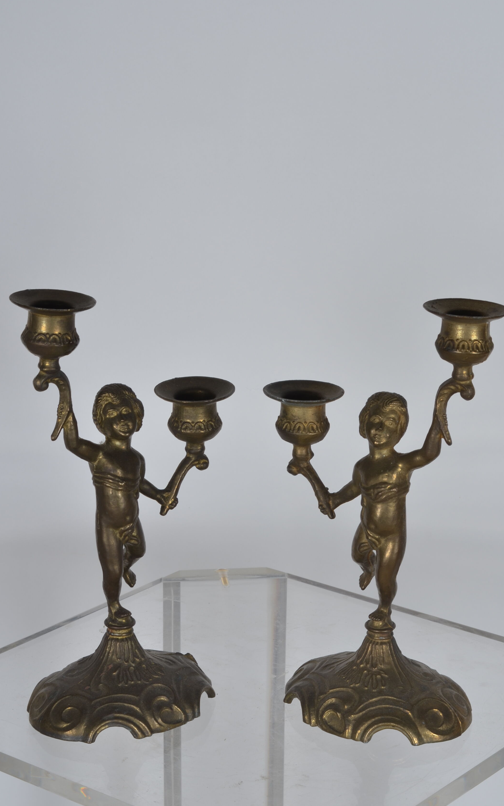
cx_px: 253
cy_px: 416
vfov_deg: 24.6
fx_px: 1846
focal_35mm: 84
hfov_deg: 15.5
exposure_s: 1/125
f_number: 14
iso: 100
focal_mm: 50
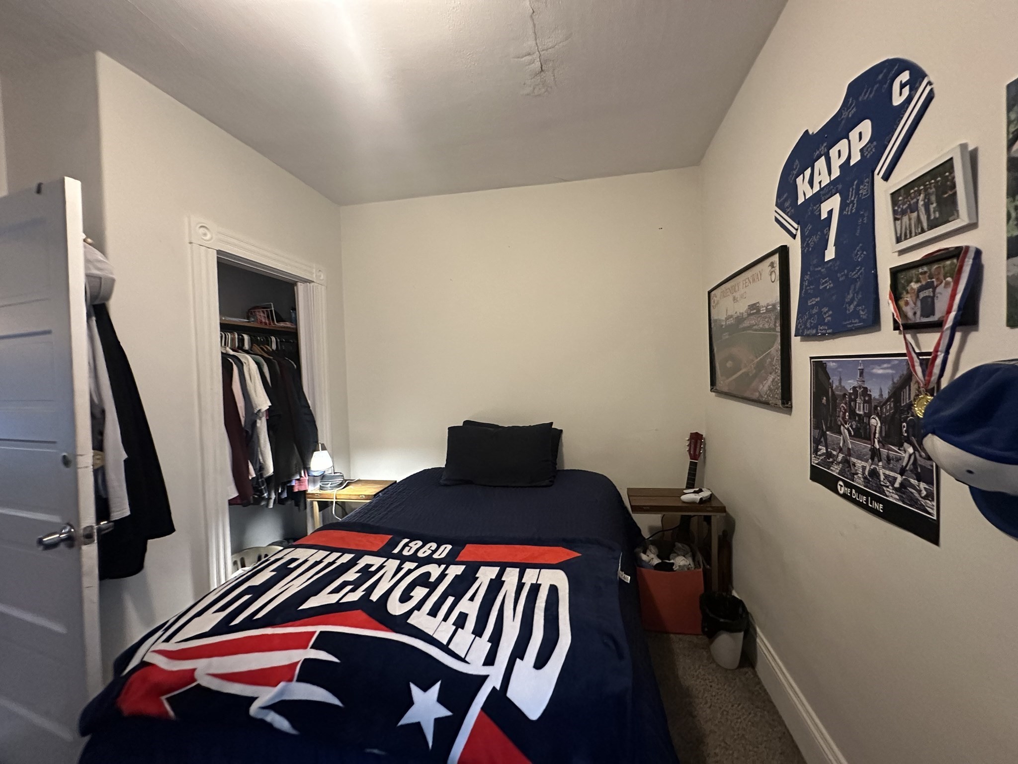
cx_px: 509
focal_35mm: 14
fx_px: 412
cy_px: 382
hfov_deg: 102.1
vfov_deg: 85.7
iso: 1000
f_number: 2.2
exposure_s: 1/60
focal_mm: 2.22
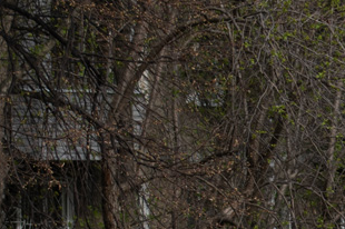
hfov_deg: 4.3
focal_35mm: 474
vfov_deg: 2.9
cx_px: 469
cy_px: 365
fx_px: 4538
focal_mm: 70
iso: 110
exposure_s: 1/640
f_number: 4.5
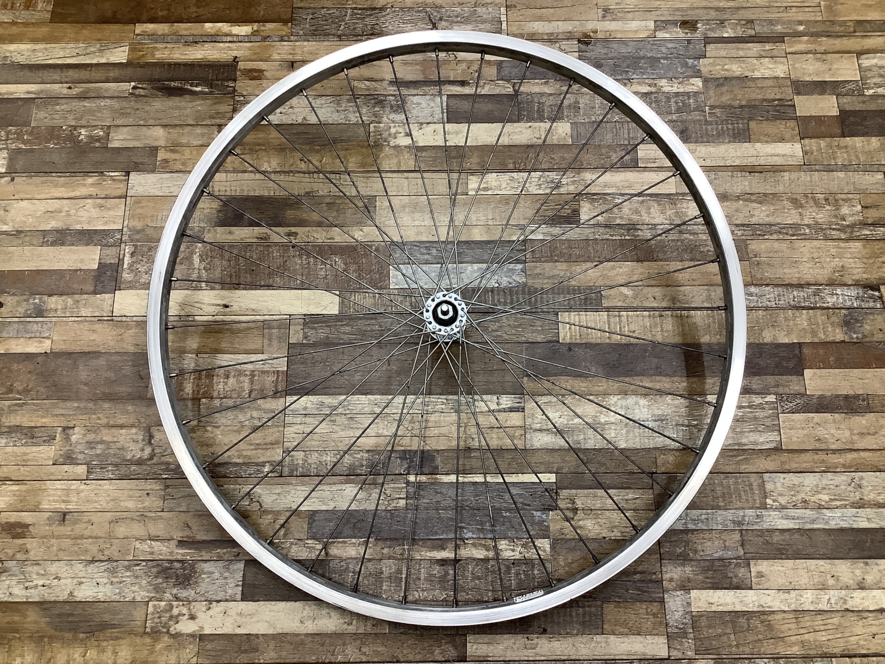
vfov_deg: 45.5
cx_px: 442
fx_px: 793
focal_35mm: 31
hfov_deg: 58.3
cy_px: 332
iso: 100
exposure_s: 1/60
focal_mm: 3.3
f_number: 2.4
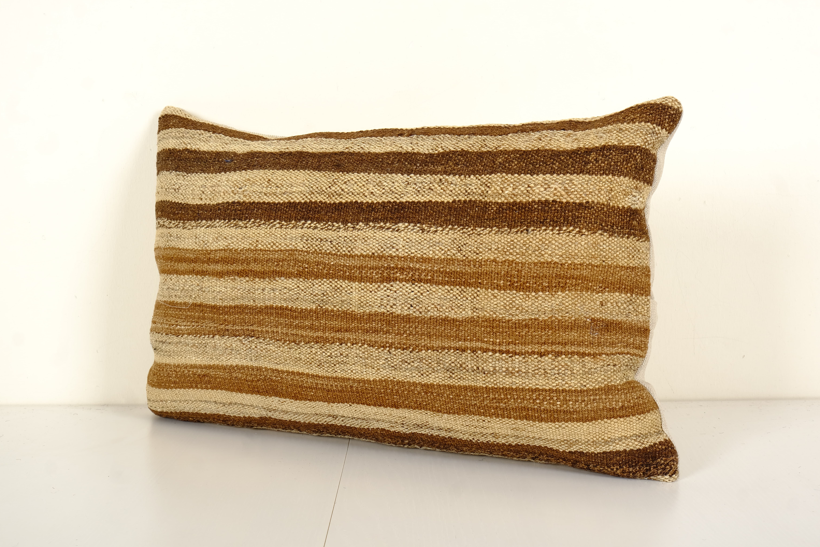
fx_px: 1048
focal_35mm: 46
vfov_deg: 29.2
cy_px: 278
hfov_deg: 42.7
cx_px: 409
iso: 80
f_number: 11
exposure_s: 1/160
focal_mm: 30.2
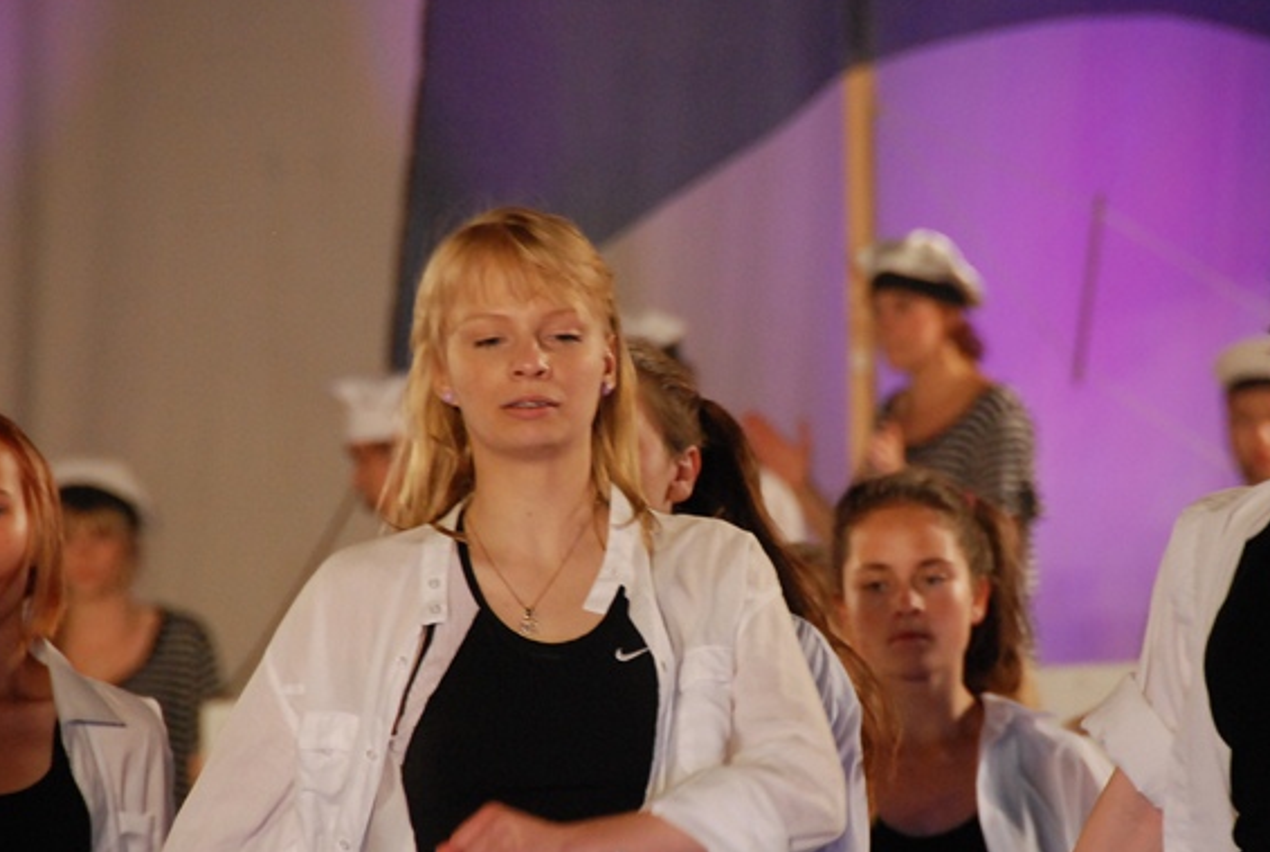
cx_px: 751
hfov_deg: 5.0
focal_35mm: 408
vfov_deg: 3.4
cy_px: 537
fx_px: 14420
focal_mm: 200
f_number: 5.6
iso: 1250
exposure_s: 1/200
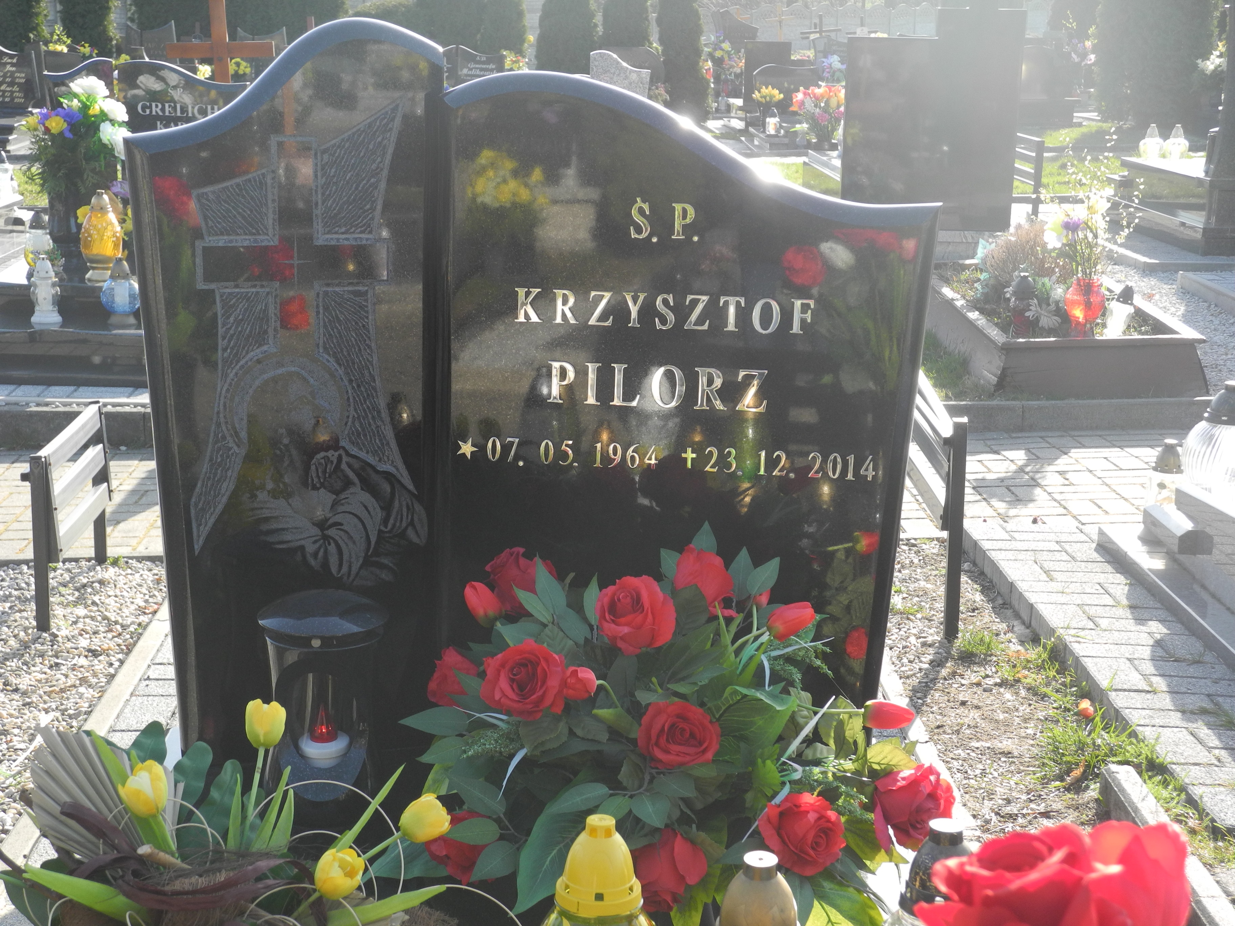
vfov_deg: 24.0
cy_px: 463
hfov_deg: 31.7
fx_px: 2176
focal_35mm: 61
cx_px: 618
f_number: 3.5
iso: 140
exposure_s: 1/320
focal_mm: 13
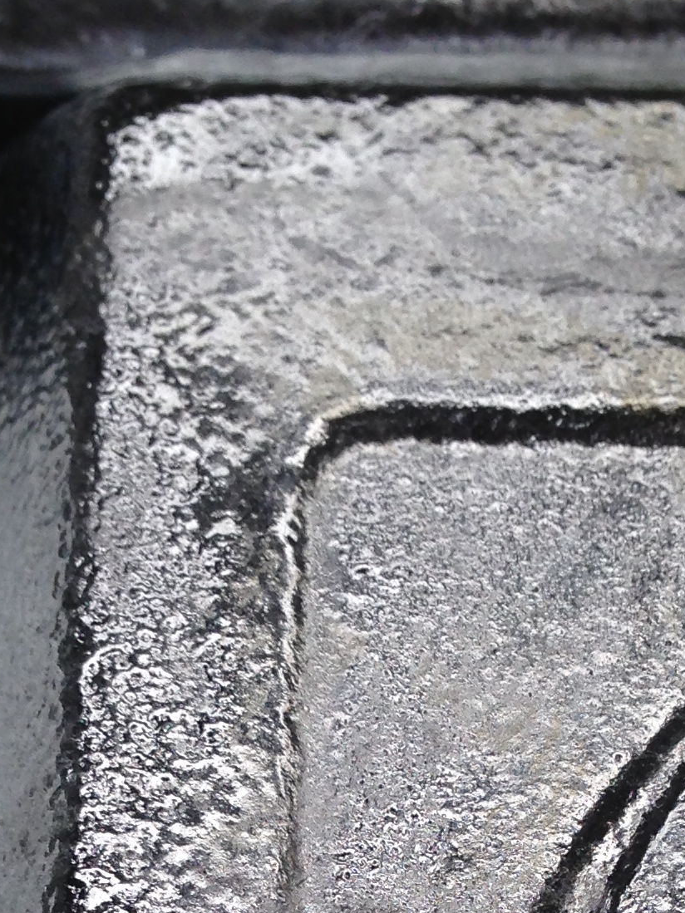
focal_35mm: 98
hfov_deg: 15.1
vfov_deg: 19.0
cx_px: 328
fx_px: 2586
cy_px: 1082
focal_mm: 4.12
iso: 50
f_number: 2.4
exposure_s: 1/433
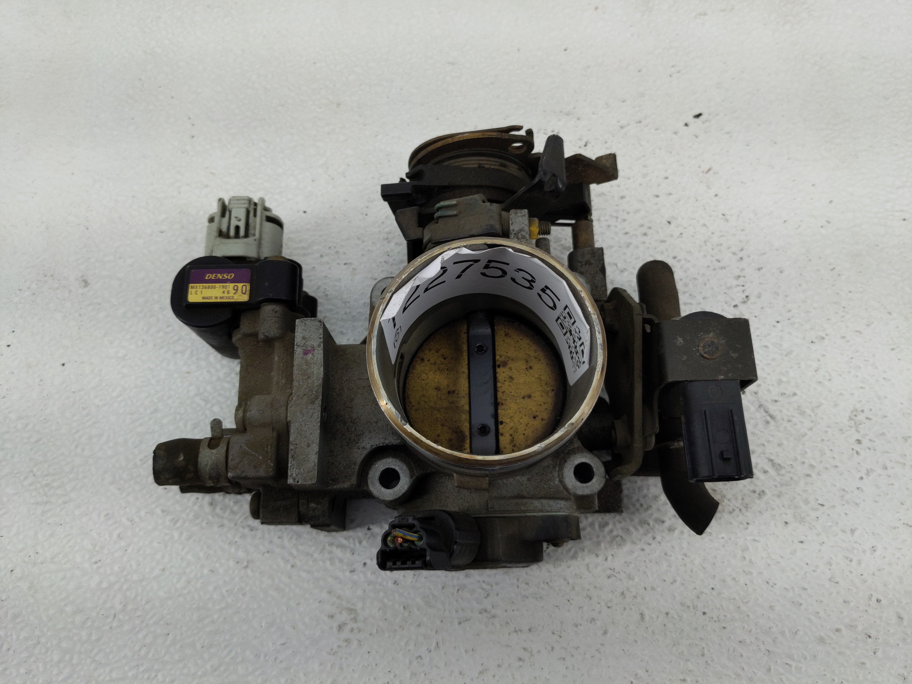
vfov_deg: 54.9
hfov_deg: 69.4
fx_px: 659
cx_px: 456
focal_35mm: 25
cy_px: 342
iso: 55
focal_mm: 4.38
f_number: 1.73
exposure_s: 1/140
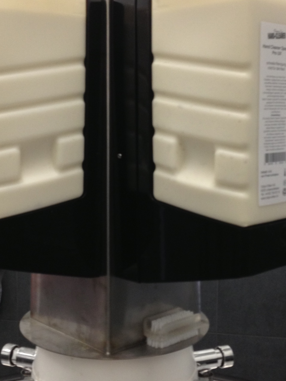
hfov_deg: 27.5
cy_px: 201
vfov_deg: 36.2
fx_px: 584
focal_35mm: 53
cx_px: 115
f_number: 2.4
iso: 100
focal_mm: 4.13
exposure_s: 1/20
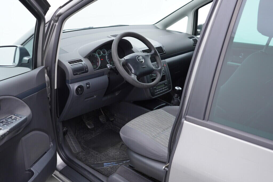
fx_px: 273
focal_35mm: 36
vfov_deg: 36.9
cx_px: 136
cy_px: 91
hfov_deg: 53.1
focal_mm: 24
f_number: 2.8
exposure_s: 1/40
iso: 125
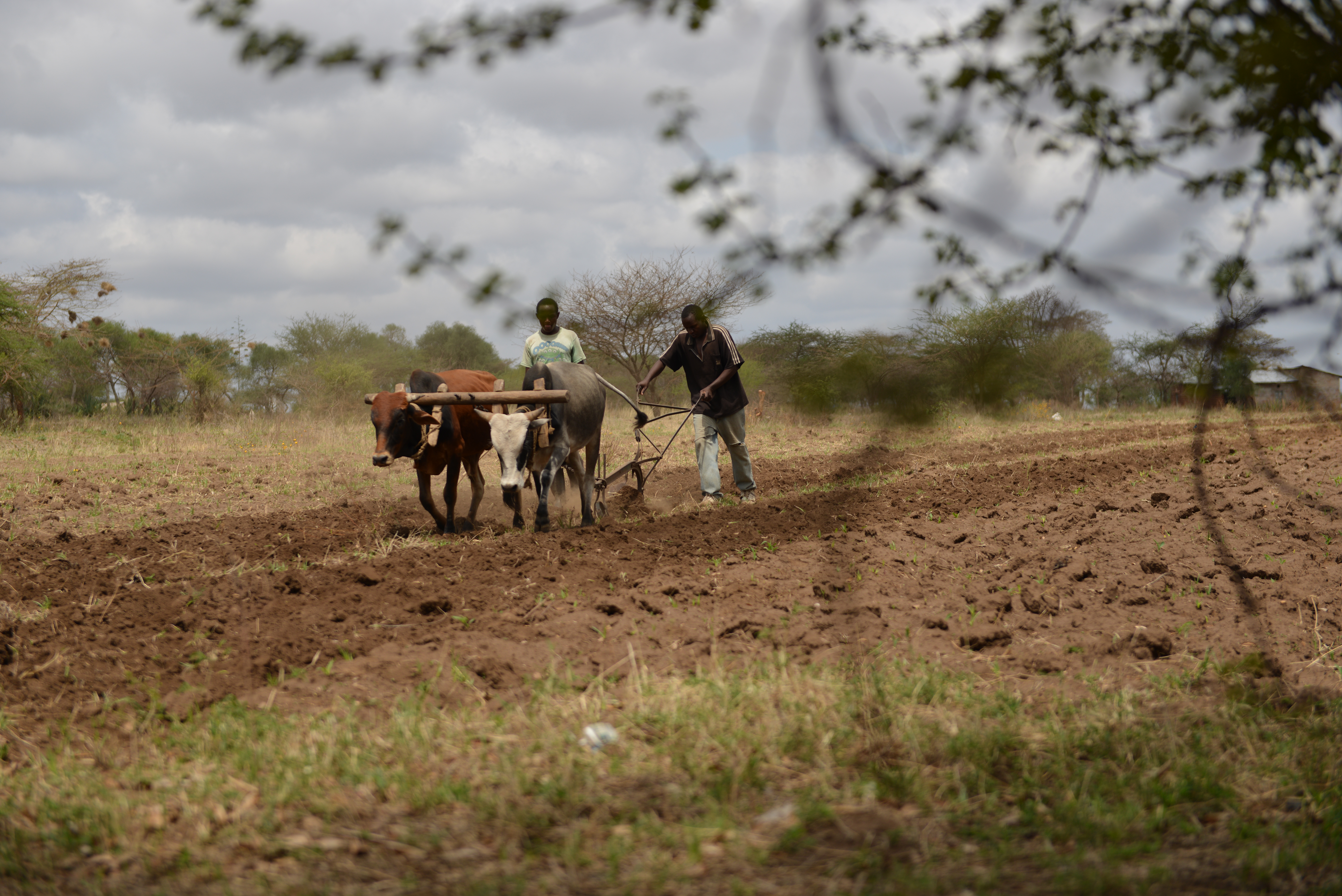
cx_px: 671
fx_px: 2610
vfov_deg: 19.5
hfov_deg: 28.8
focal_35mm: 70
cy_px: 448
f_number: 3.5
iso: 100
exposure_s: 1/2000
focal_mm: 70
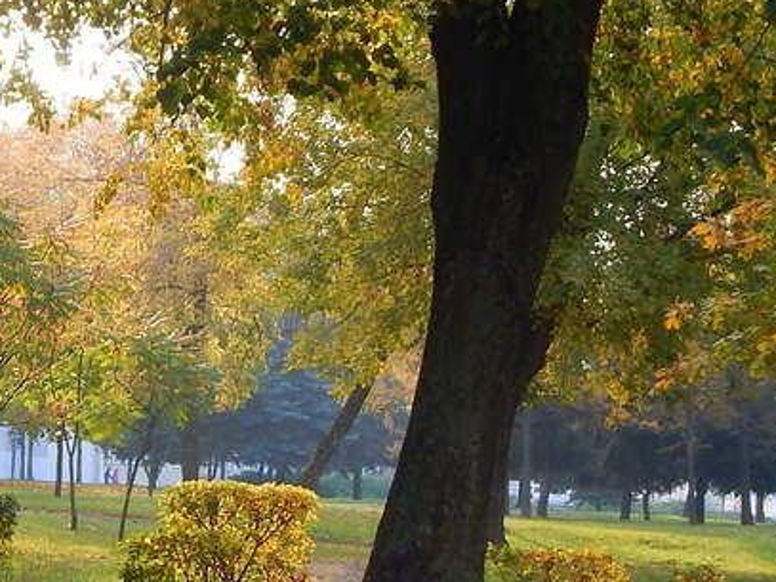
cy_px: 212
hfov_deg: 16.5
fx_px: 2622
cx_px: 34
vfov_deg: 12.6
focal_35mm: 117
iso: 125
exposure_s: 1/200
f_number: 3.3
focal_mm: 6.1
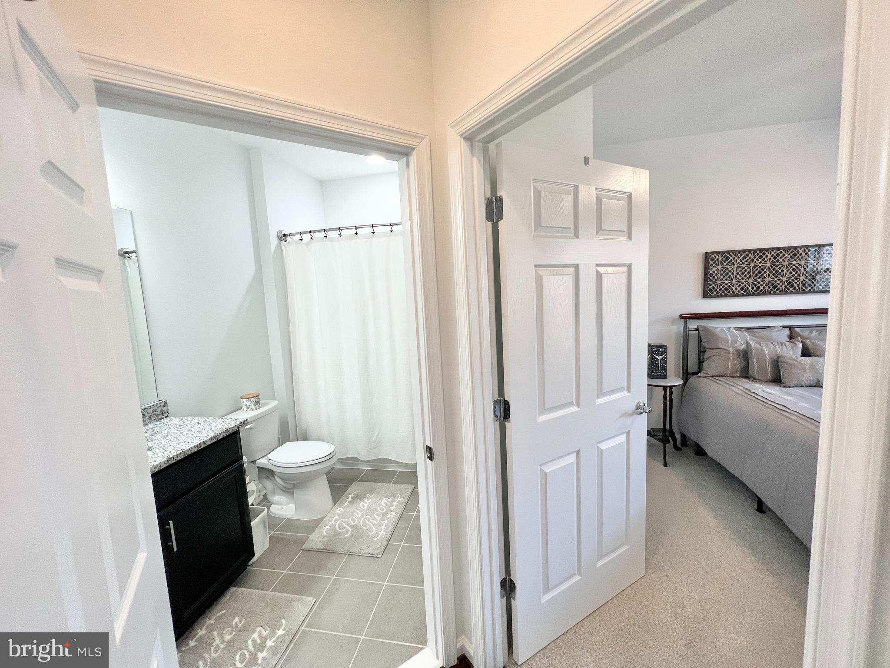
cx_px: 445
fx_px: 334
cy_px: 334
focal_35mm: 13
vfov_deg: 89.9
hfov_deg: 106.2
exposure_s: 1/120
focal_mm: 1.57
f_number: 1.8
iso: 100
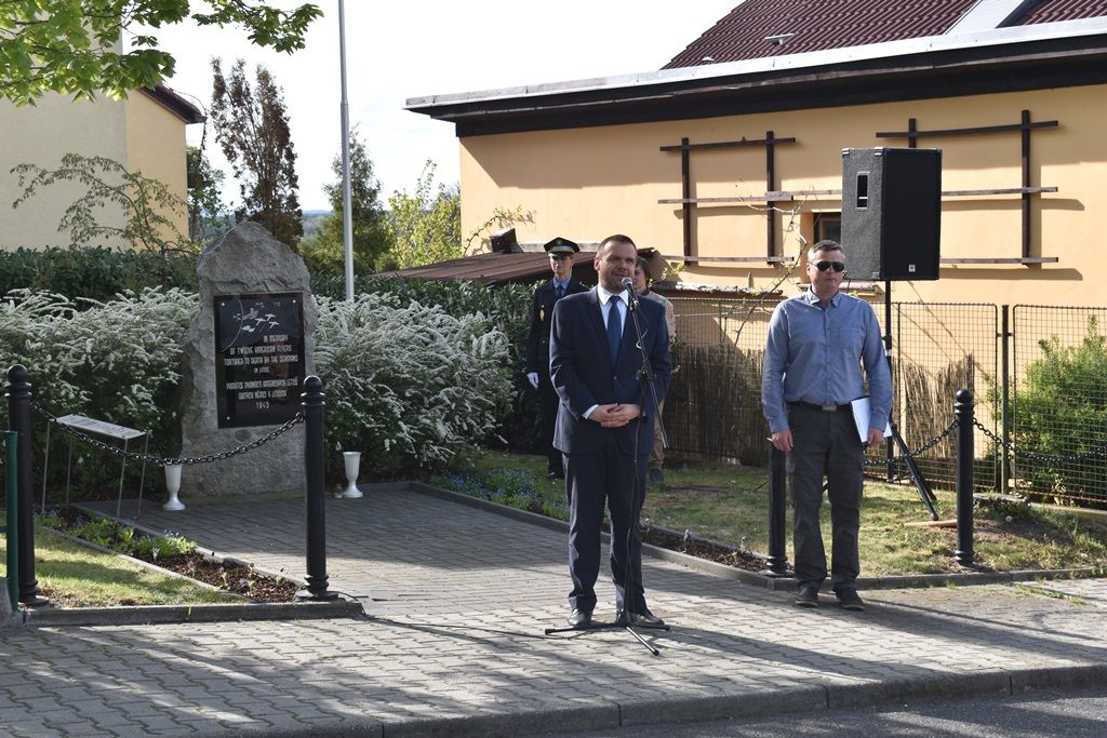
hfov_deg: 29.9
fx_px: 2076
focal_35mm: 68
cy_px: 369
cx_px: 554
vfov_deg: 20.2
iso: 100
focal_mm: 45
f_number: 8
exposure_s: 1/125
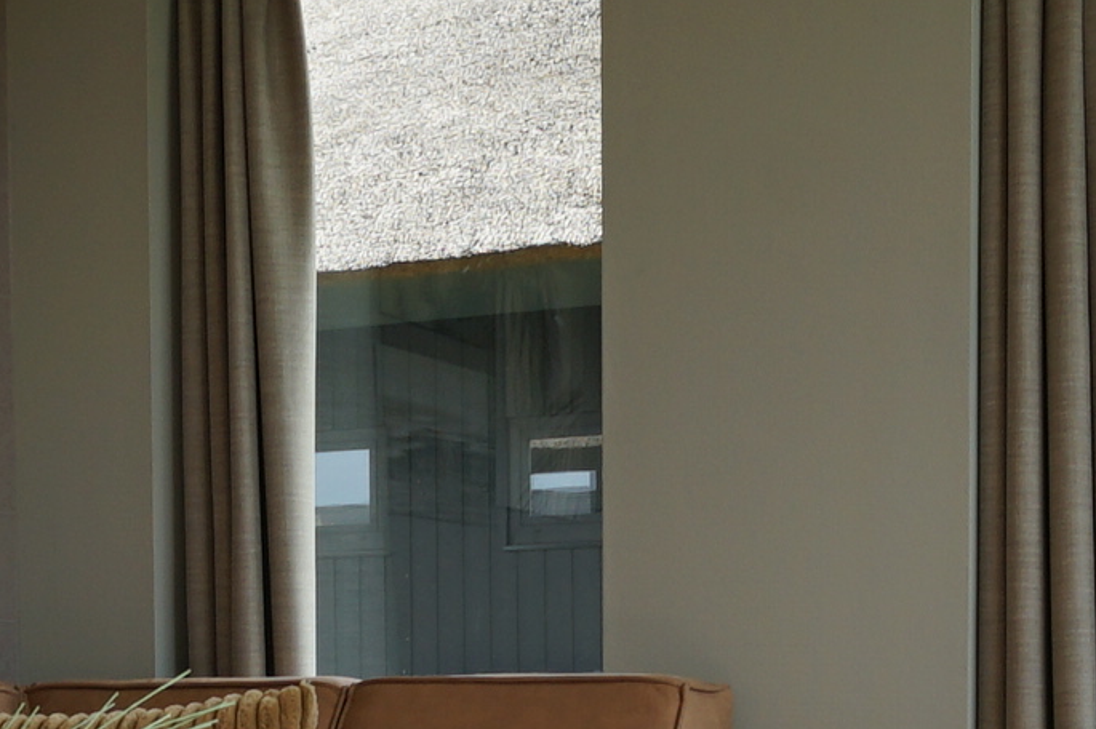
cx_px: 498
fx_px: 2100
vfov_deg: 18.9
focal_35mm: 69
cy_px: 796
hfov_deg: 29.2
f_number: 5.6
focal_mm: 12
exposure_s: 1/125
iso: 100
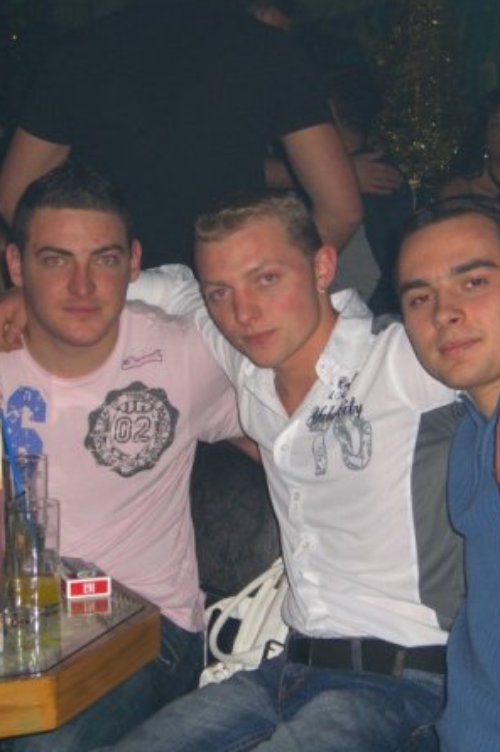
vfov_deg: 25.4
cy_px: 375
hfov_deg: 17.0
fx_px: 1669
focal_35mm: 80
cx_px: 243
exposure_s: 1/60
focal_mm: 11.8
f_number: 3.6
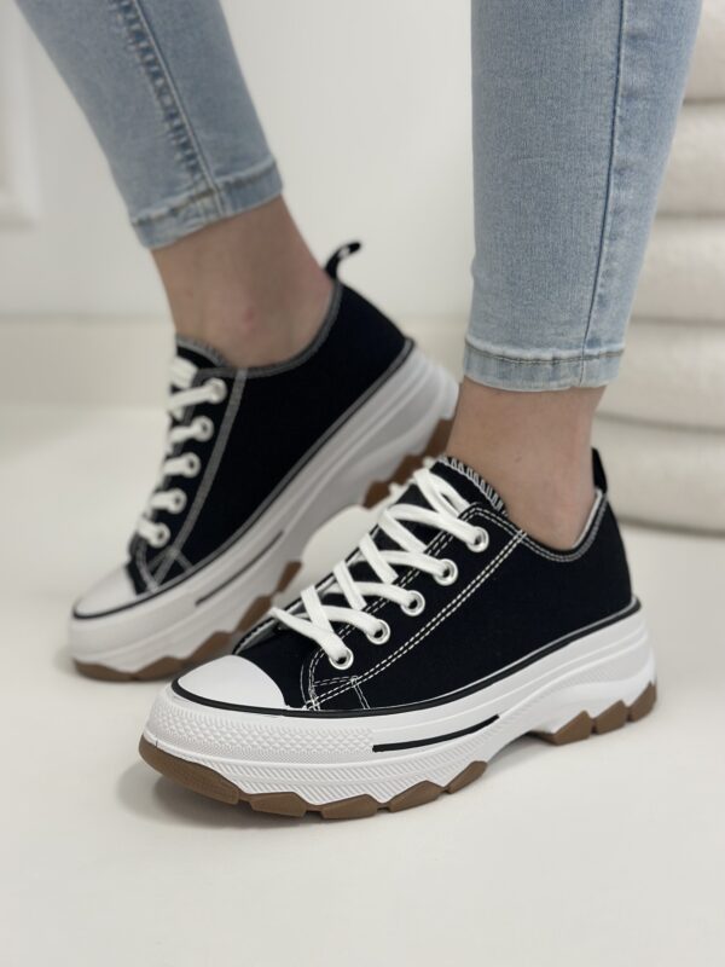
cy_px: 484
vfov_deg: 39.7
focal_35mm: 48
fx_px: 1340
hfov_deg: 30.3
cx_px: 362
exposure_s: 1/100
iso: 125
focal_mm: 6.86
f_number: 1.78
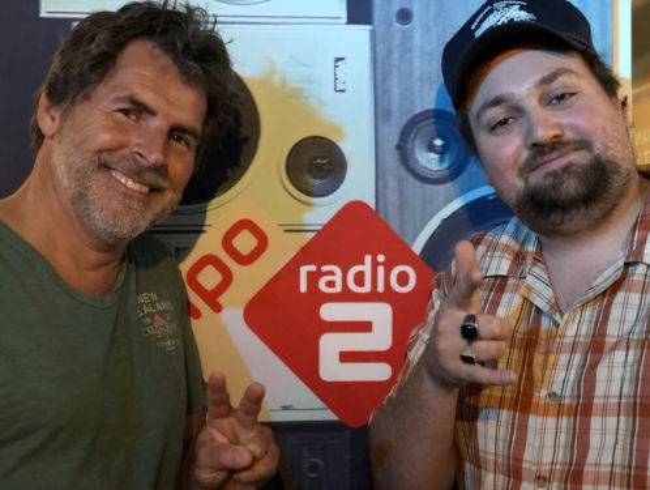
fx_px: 978
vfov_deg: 28.1
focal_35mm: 52
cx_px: 325
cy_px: 245
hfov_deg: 36.8
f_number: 2.4
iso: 200
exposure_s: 1/8
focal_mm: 6
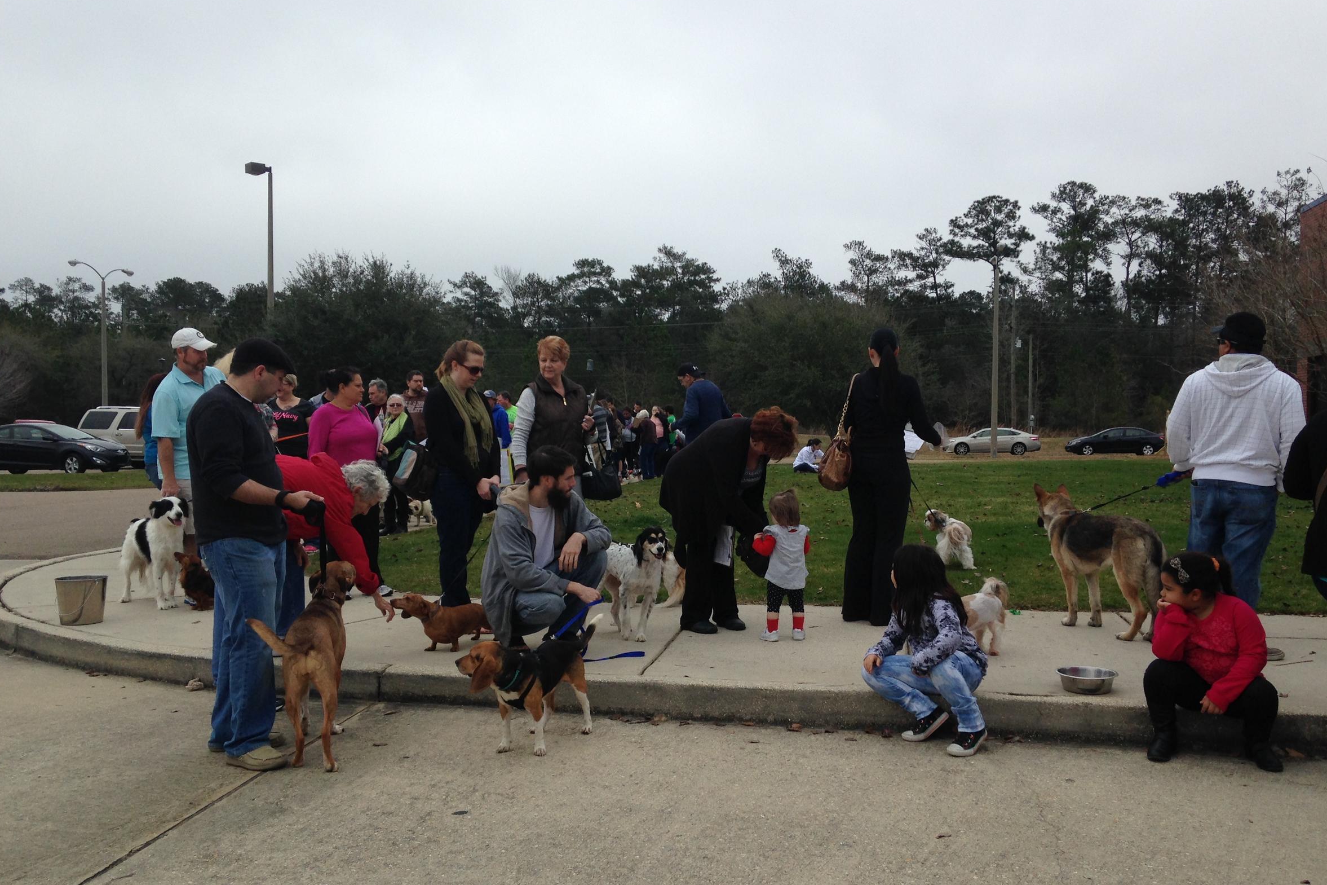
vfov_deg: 37.8
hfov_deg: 54.4
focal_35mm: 35
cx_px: 672
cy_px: 455
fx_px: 1290
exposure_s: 1/1427
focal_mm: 4.12
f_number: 2.4
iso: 50
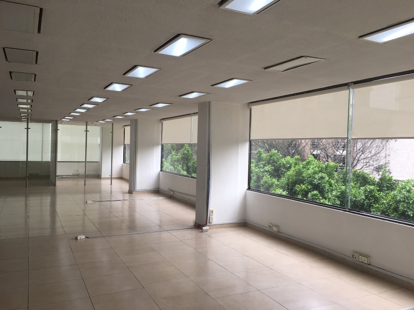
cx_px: 207
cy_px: 155
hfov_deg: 61.7
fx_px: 347
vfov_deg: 48.2
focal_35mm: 29
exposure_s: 1/60
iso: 32
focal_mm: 4.15
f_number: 2.2
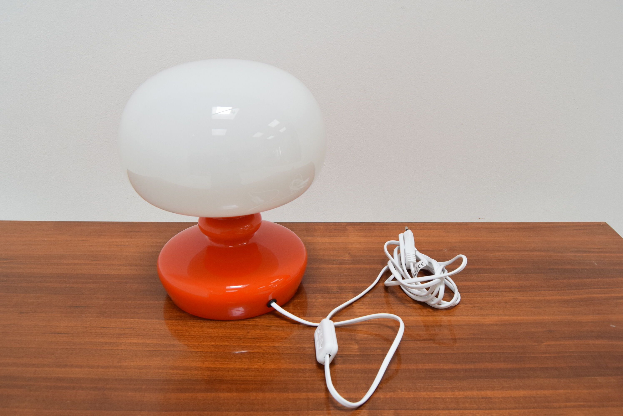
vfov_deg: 40.0
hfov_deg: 57.2
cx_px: 312
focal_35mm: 33
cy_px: 208
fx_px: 572
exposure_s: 1/160
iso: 1600
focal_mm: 22
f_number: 6.3
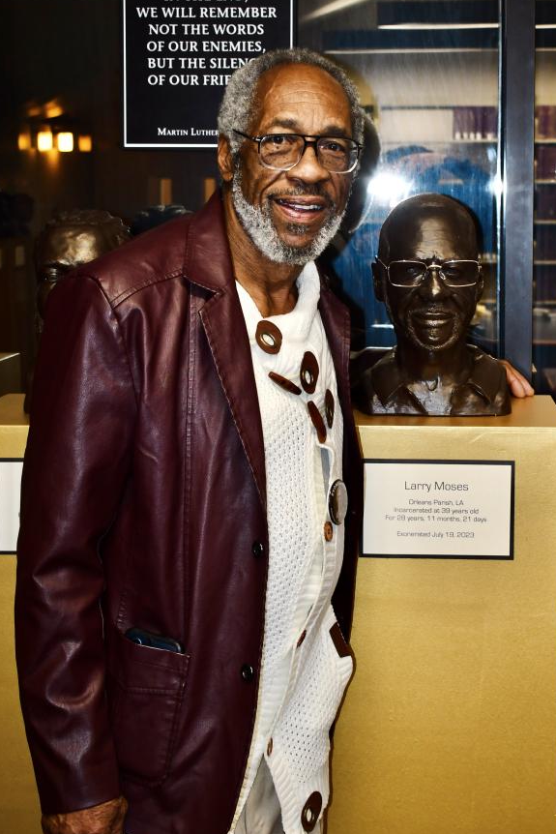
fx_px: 1482
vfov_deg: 31.4
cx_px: 336
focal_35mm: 64
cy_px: 372
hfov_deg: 21.2
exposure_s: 1/60
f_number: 4.2
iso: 640
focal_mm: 31
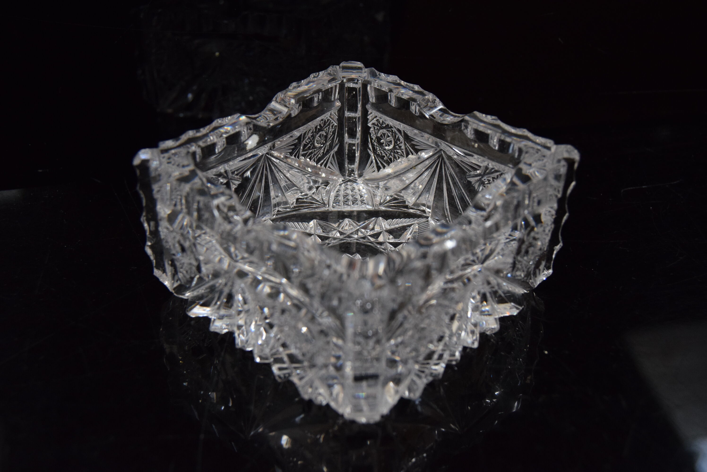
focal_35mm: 45
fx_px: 884
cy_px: 236
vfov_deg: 29.9
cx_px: 354
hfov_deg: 43.6
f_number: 5.6
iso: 1600
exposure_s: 1/125
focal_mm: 30
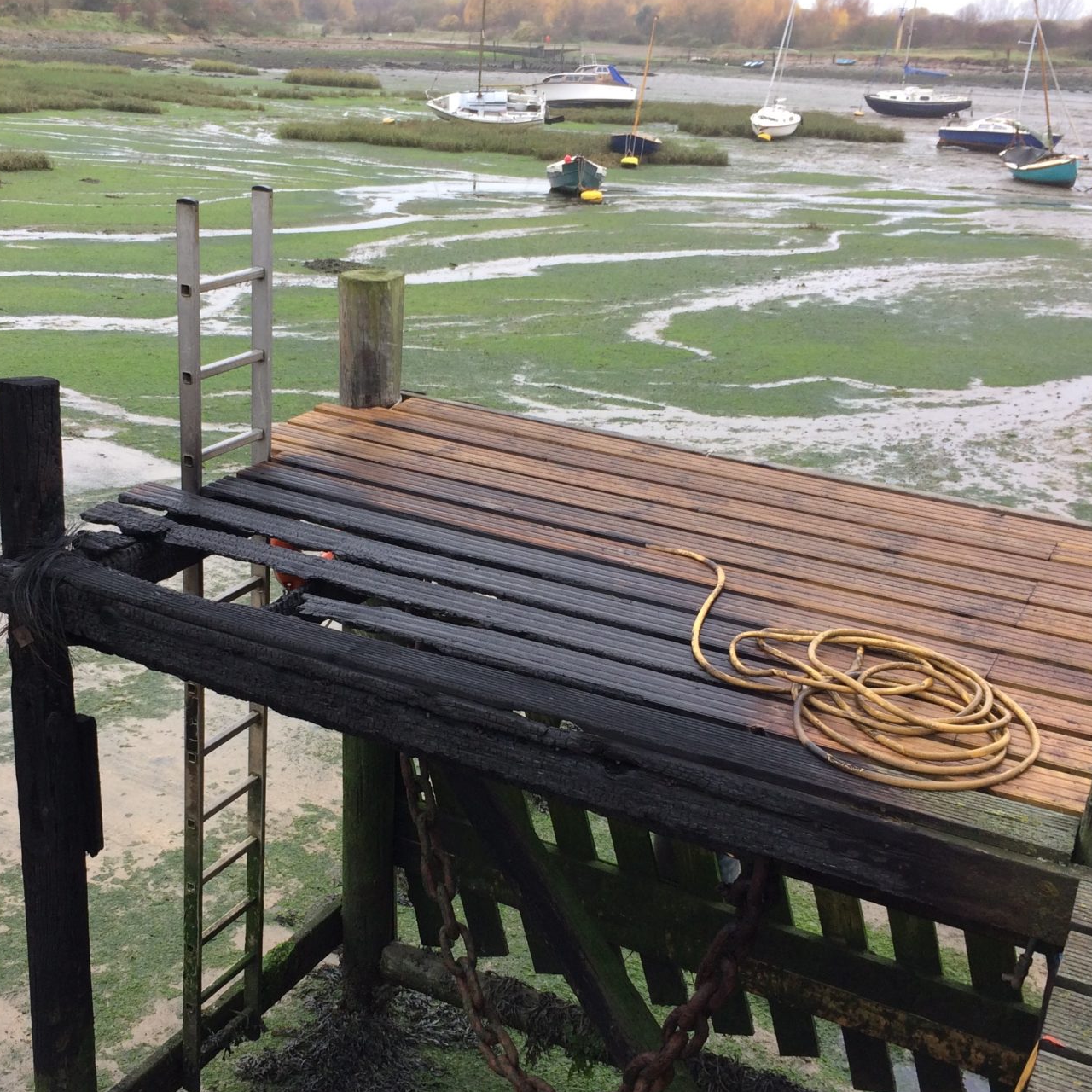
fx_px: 1463
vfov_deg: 40.8
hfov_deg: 40.8
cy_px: 617
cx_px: 441
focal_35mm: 41
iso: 50
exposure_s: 1/100
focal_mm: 4.15
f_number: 2.2
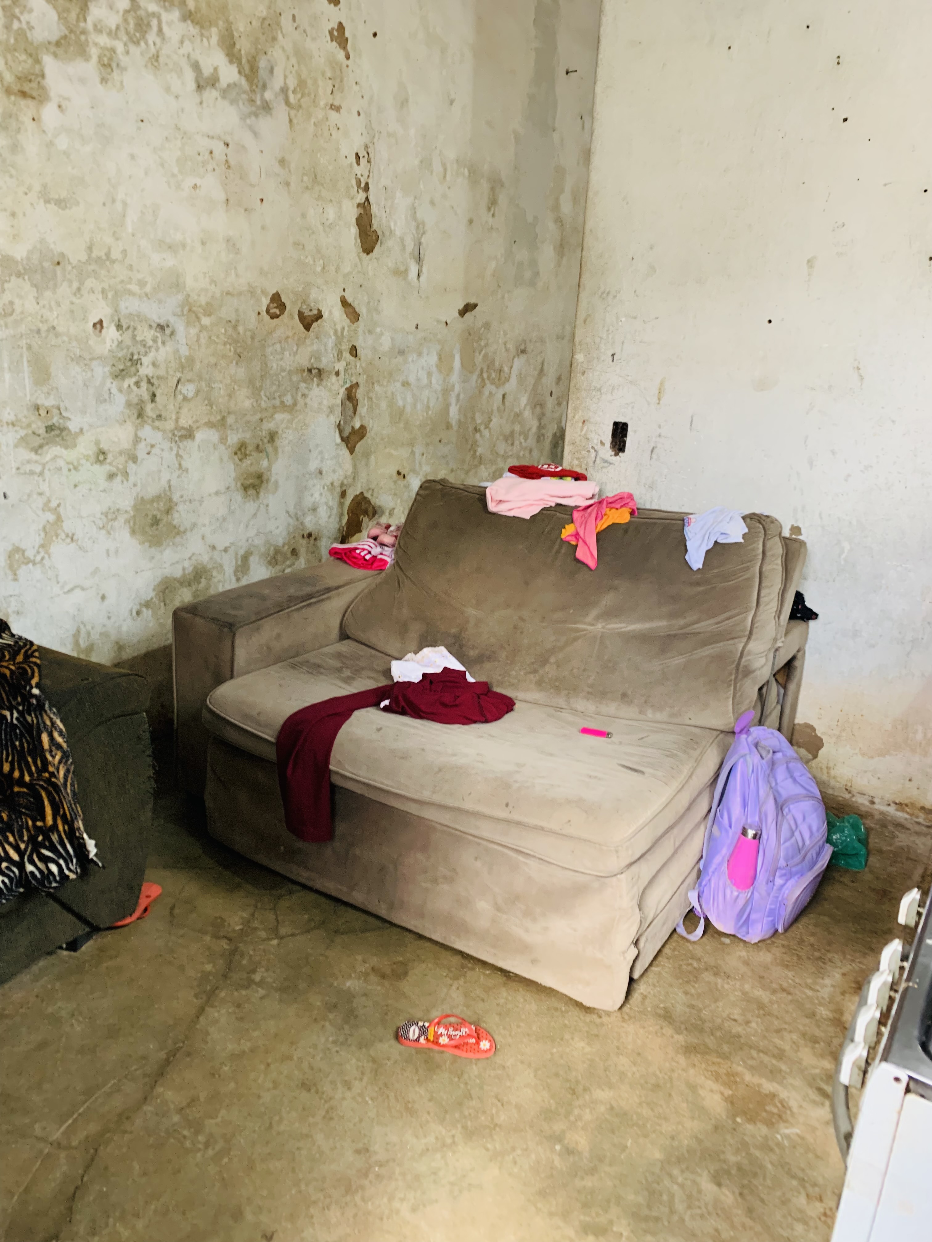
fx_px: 933
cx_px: 466
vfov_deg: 67.3
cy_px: 621
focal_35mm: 26
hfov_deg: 53.1
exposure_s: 1/40
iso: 320
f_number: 1.8
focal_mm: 4.25
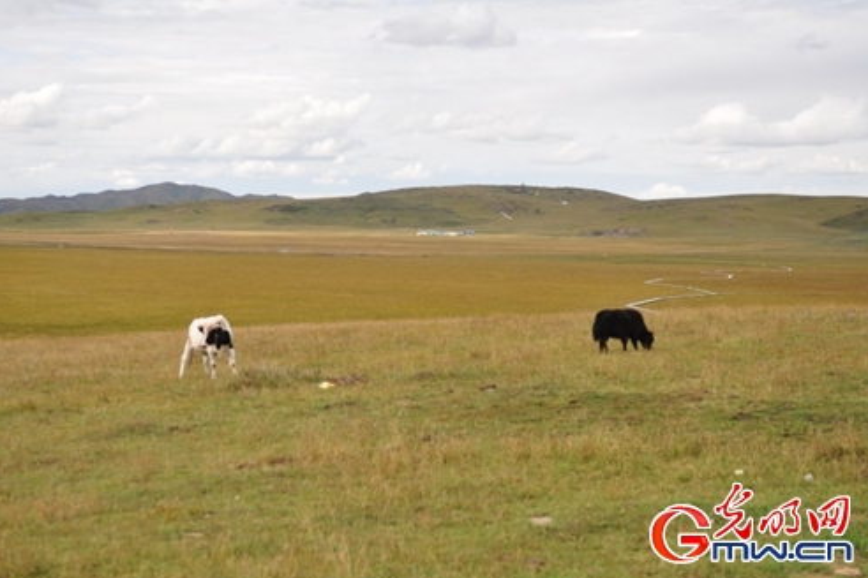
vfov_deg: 19.9
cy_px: 291
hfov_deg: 29.4
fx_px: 1652
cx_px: 436
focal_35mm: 69
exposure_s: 1/2500
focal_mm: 45
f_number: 2.8
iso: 320
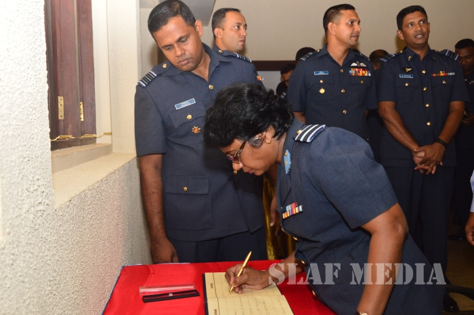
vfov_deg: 35.4
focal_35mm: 38
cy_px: 158
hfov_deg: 51.3
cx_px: 237
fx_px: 493
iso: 800
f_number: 5.6
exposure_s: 1/125
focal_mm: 25
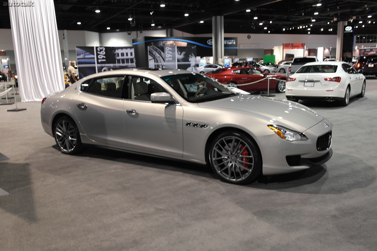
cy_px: 126
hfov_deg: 61.9
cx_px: 188
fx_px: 314
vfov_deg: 43.6
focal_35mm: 30
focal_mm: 20
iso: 400
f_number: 3.5
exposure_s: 1/20
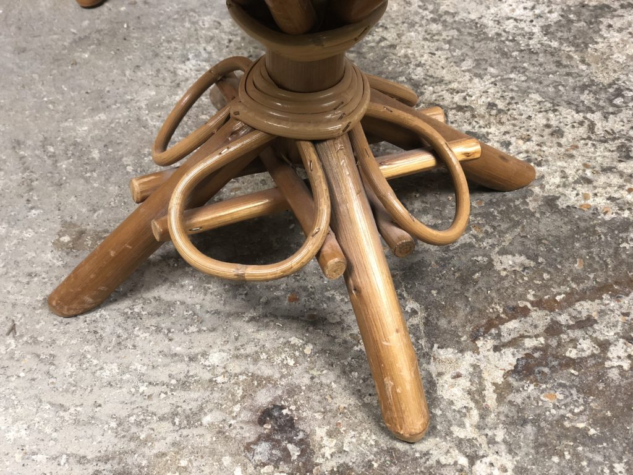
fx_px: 951
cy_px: 238
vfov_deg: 28.0
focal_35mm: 52
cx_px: 316
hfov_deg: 36.8
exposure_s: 1/33
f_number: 2.4
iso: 100
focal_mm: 6
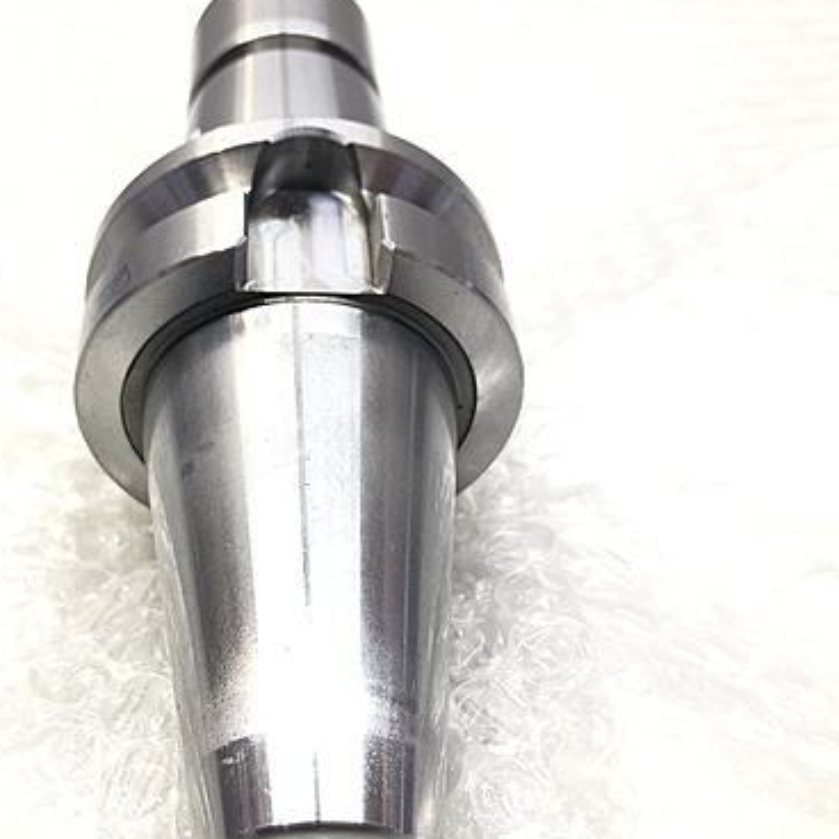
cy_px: 461
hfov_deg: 38.6
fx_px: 1179
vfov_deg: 39.1
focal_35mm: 43
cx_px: 258
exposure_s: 1/50
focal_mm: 3.99
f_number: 1.8
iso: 25
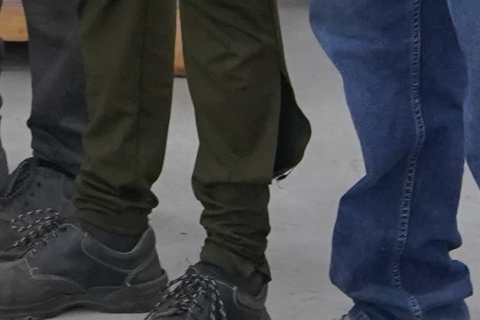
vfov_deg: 4.6
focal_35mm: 276
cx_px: -477
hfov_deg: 7.2
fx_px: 3679
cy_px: -867
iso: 3200
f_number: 4
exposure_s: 1/160
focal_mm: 35
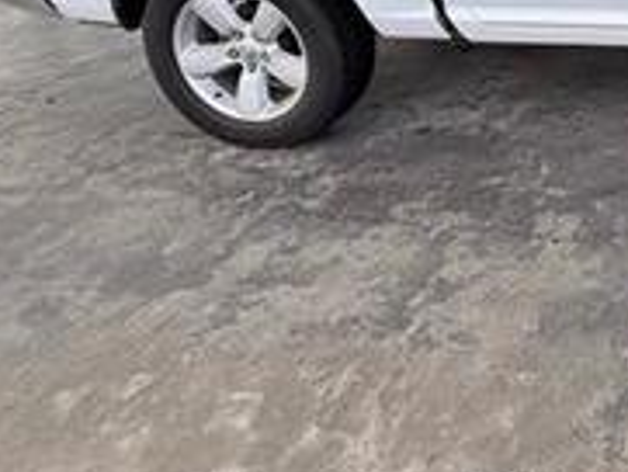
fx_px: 708
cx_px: 722
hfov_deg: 38.0
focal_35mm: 39
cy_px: -69
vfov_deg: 31.8
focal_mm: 2.22
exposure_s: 1/502
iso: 50
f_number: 2.2
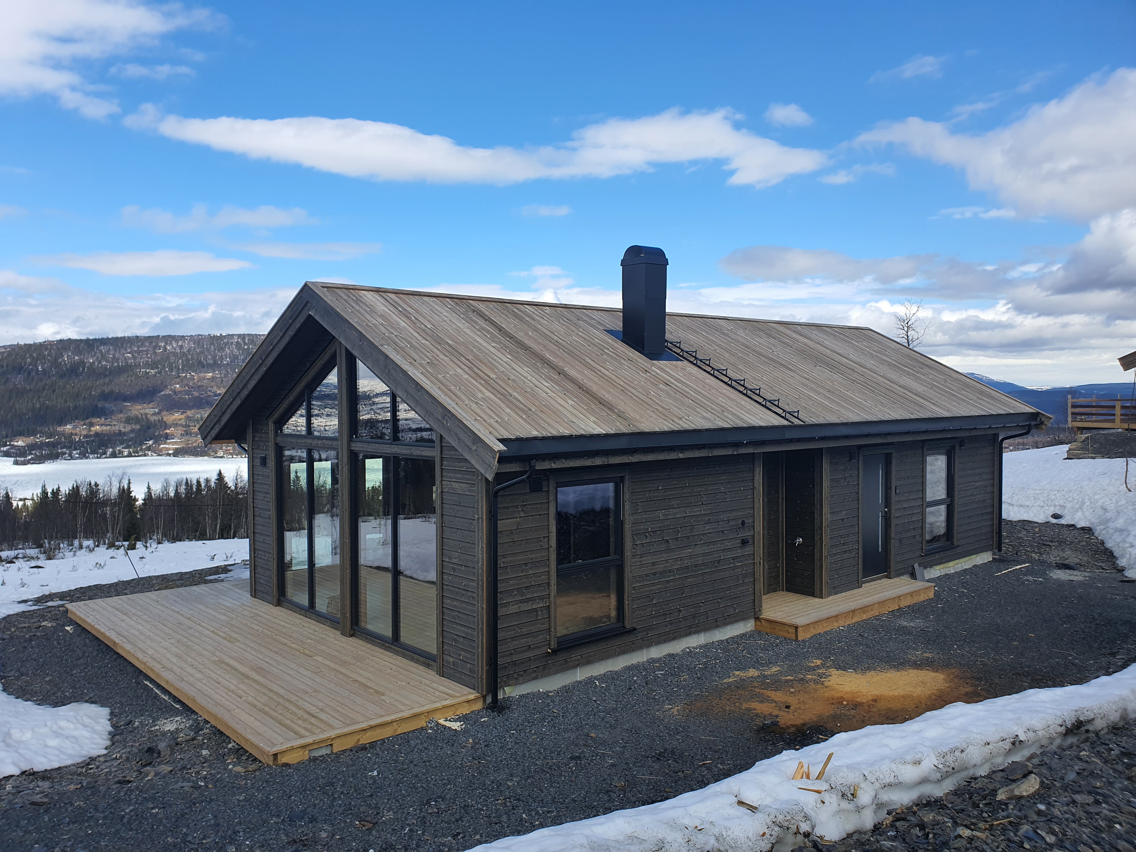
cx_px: 568
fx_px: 853
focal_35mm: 26
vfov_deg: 53.1
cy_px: 426
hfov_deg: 67.3
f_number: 2.4
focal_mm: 4.3
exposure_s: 1/1856
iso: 50
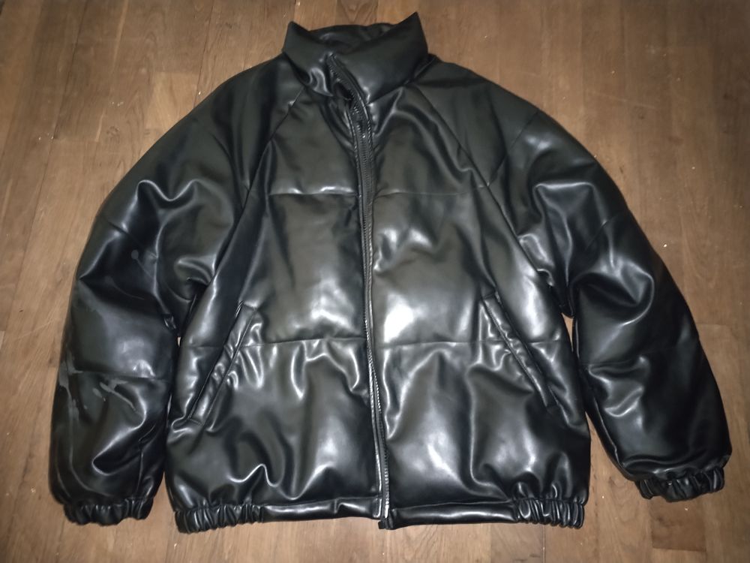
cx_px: 375
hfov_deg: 67.3
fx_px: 563
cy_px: 282
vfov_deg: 53.1
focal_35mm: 26
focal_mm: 4.75
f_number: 1.8
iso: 5799
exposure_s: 1/12.5
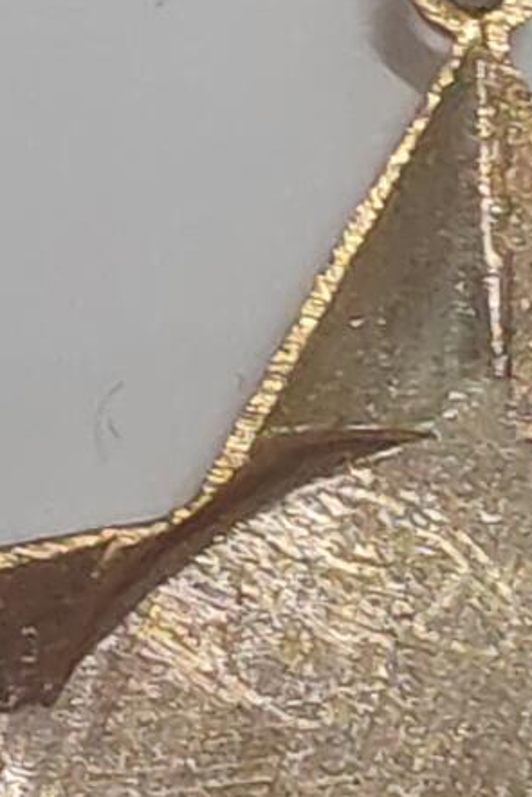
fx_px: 6379
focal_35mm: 288
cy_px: 417
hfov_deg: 4.8
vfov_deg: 7.2
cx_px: 463
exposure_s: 1/50
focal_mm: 5.52
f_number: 1.95
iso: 640
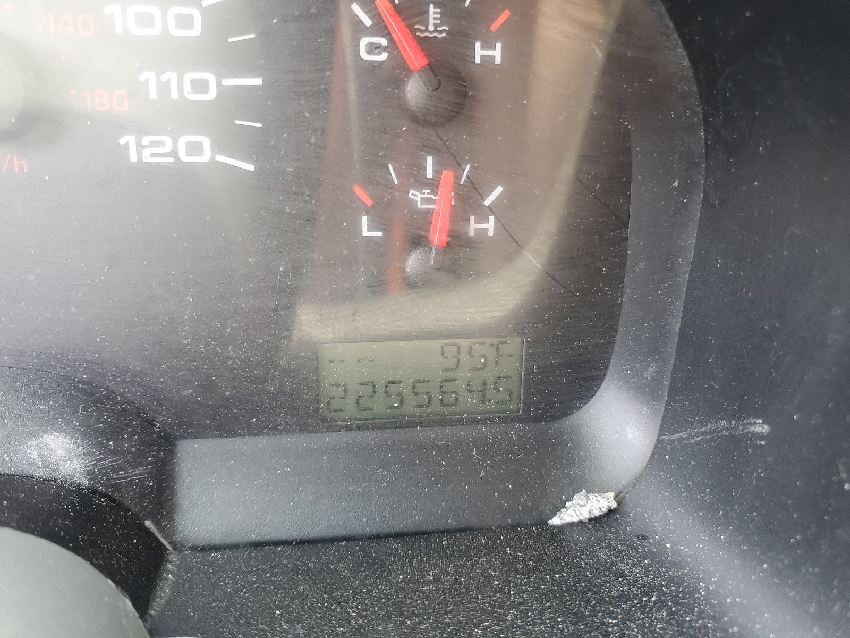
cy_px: 319
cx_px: 425
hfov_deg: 67.3
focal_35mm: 26
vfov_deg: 53.1
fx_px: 638
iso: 77
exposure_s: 1/60.2
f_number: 1.5
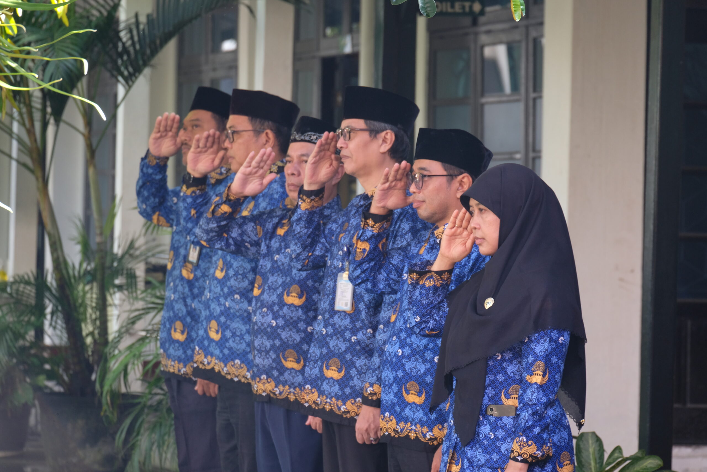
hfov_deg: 11.4
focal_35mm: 181
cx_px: 354
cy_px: 236
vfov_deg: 7.6
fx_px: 3555
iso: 640
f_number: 5.8
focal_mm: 120.6
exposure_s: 1/60
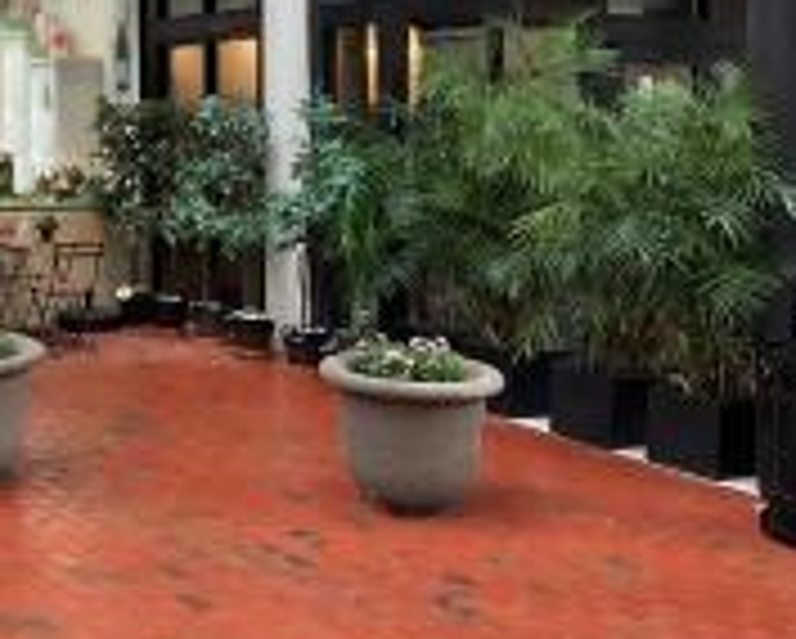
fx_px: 1509
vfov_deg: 23.3
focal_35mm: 64
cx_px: -76
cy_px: 76
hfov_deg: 27.1
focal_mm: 3
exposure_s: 1/60
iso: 64
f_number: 1.8
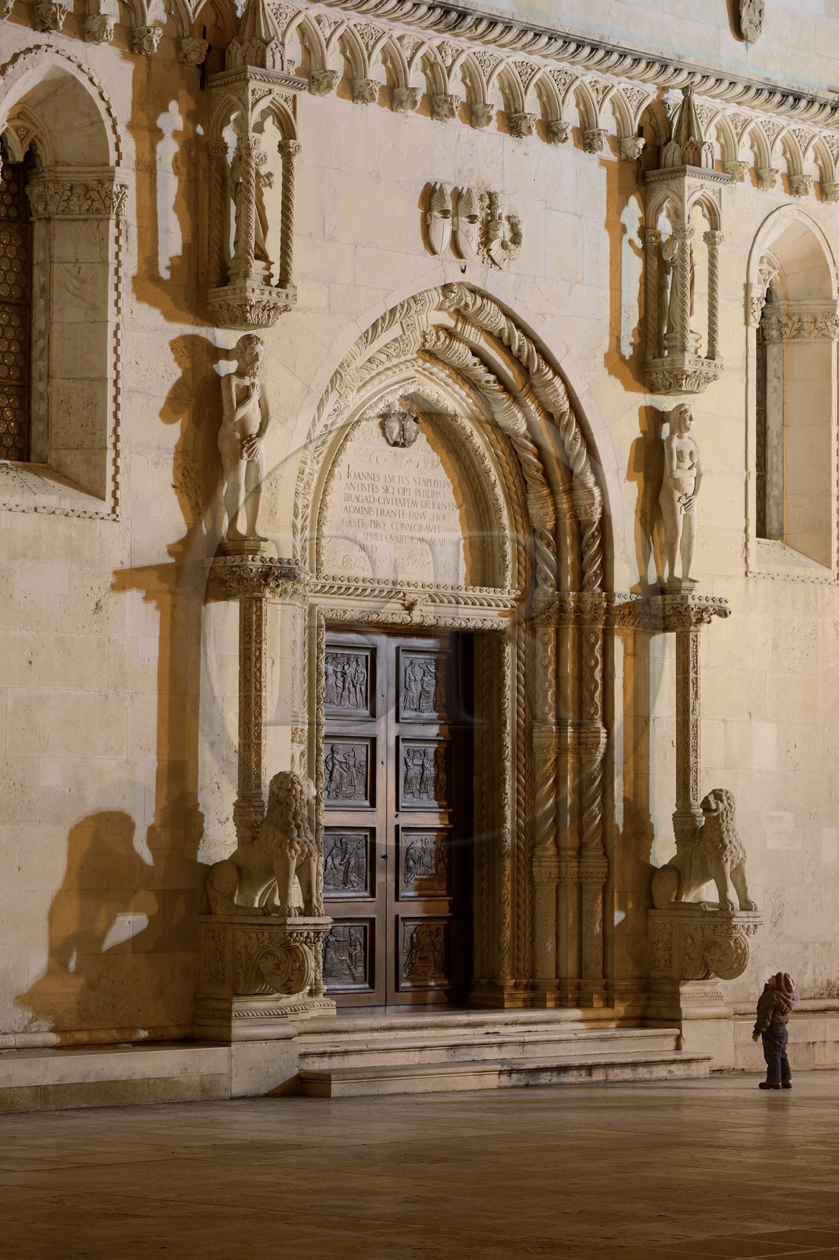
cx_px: 420
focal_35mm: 100
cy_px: 630
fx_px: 3499
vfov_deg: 20.4
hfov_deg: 13.7
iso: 200
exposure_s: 1.3
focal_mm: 100
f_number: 4.5
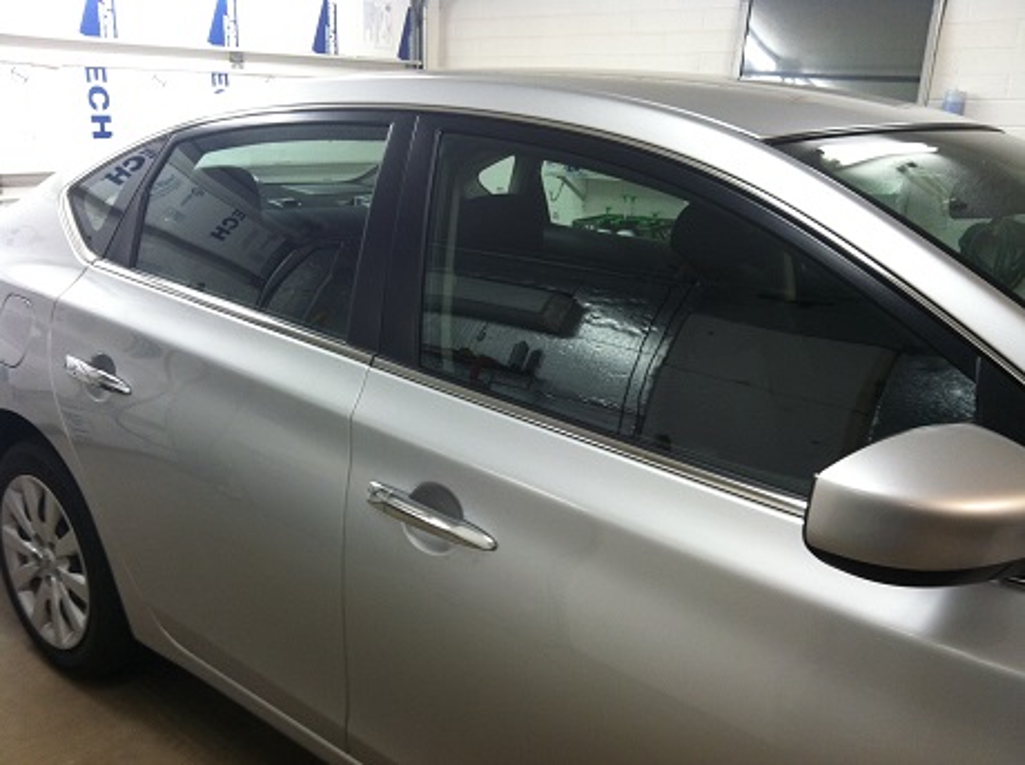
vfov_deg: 40.6
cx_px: 512
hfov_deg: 52.7
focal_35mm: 35
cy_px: 382
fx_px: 1034
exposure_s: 1/15
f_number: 2.8
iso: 100
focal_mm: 3.85
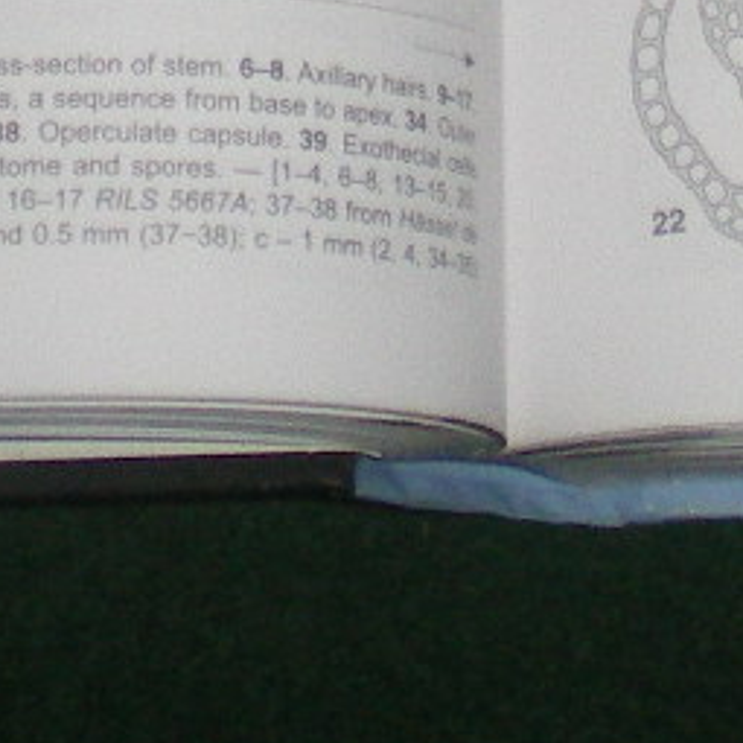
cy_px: -991
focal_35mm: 211
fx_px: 5124
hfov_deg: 8.3
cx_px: 545
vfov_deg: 7.8
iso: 200
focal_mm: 6.3
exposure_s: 1/50
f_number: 3.1
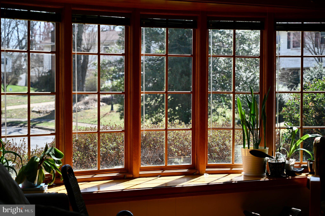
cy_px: 108
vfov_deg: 19.4
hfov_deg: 28.9
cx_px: 162
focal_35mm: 70
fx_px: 631
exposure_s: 1/250
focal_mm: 70
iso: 100
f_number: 4
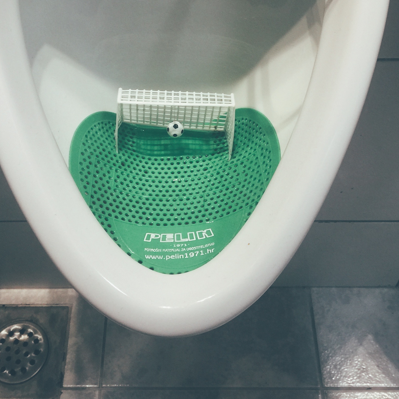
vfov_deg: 33.0
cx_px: 176
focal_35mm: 50
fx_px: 652
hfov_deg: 34.0
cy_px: 74
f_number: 2.2
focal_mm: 4.15
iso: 40
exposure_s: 1/33
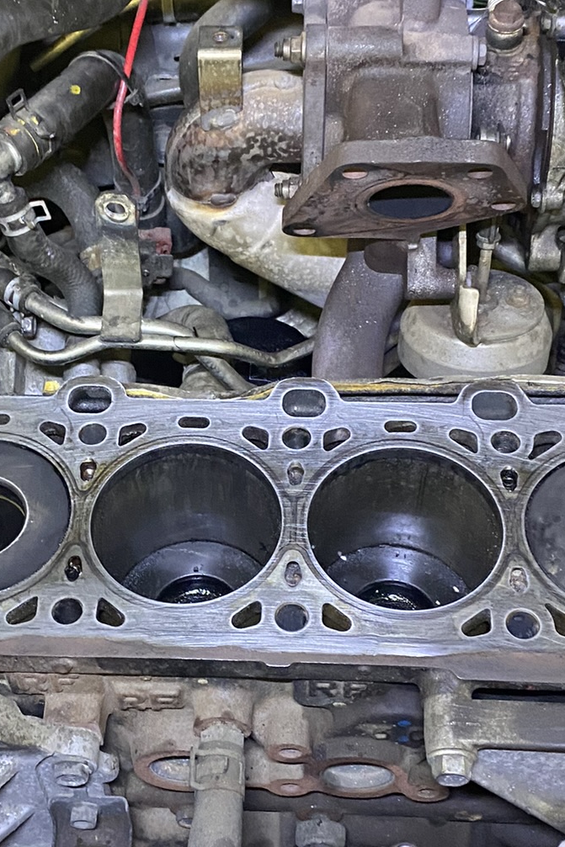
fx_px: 1295
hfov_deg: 24.6
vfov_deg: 36.2
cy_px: 443
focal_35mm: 55
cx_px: 237
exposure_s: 1/33
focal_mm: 4.25
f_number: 1.8
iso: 500
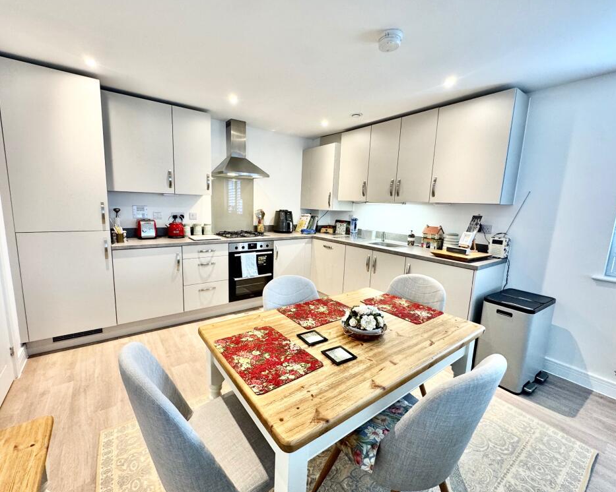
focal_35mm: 15
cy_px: 247
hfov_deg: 96.8
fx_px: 273
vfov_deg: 84.0
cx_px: 295
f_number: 2.2
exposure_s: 1/50
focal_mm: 2.22
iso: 160
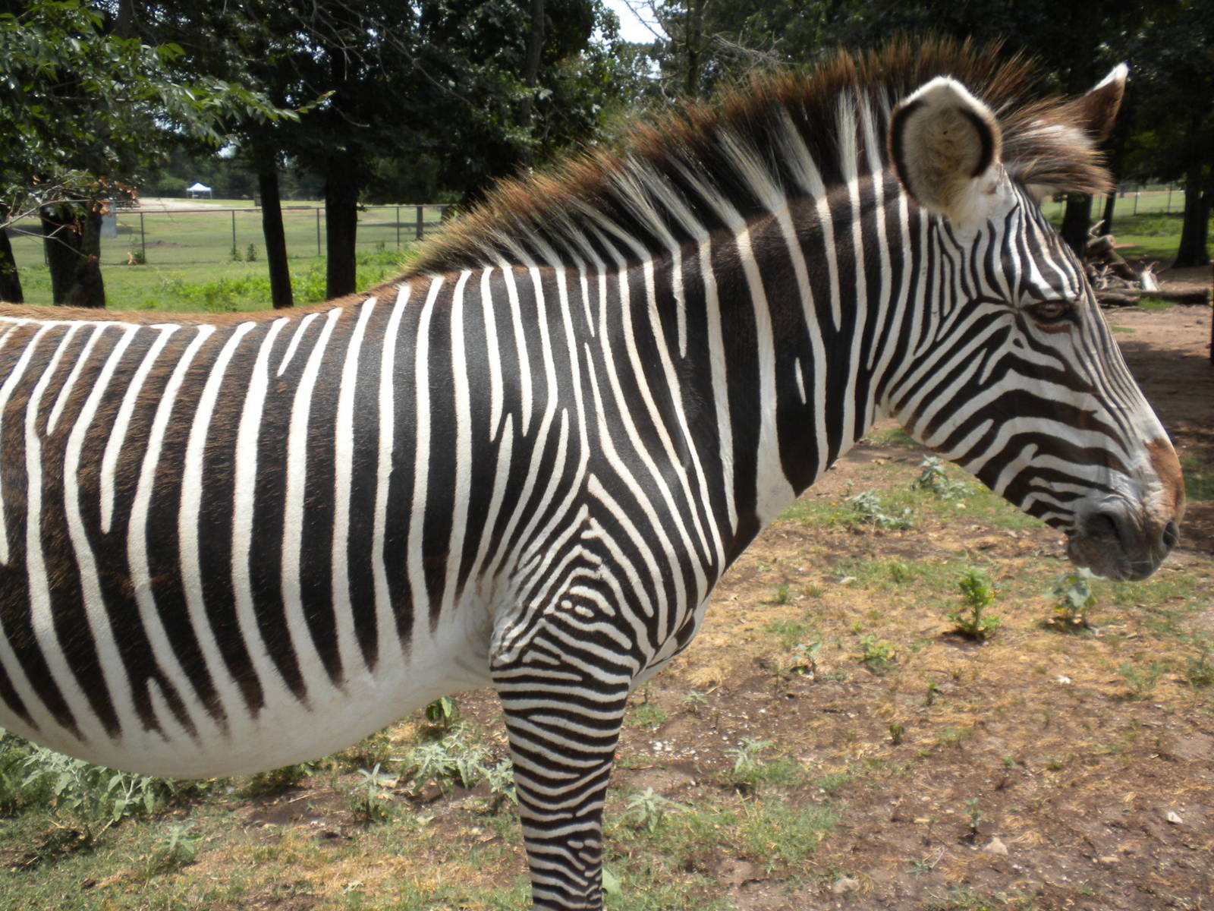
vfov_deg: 38.7
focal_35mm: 37
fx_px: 1298
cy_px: 456
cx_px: 607
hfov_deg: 50.1
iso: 64
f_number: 10
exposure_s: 1/72
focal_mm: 6.6
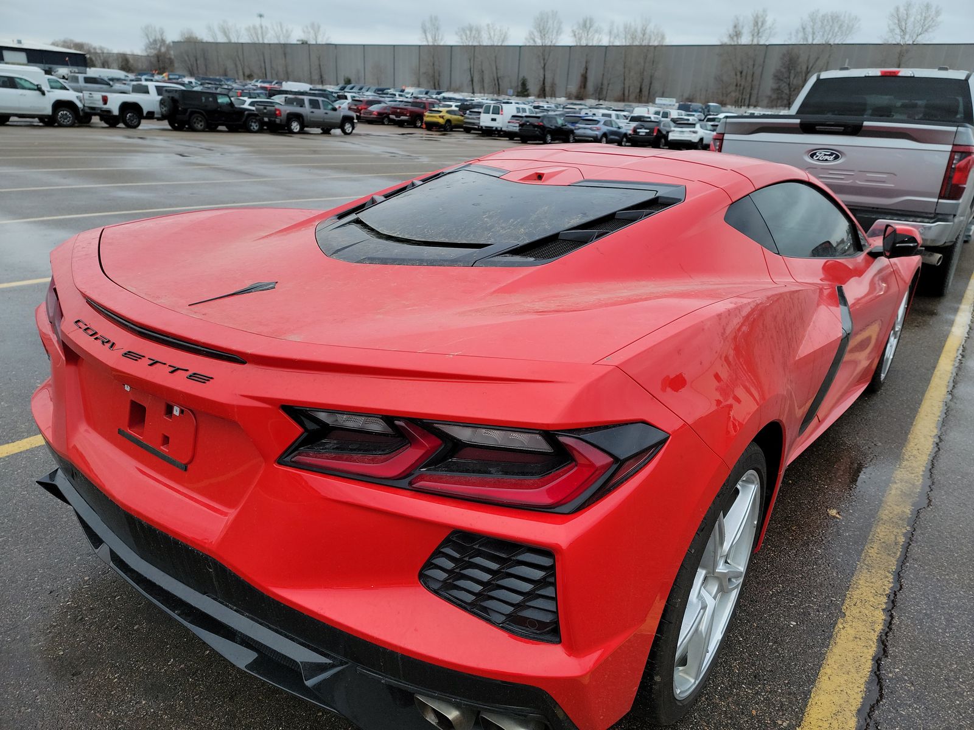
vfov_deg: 56.8
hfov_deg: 71.6
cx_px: 487
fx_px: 675
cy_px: 365
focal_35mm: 24
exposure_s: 1/156
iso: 50
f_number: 1.8
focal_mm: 6.7
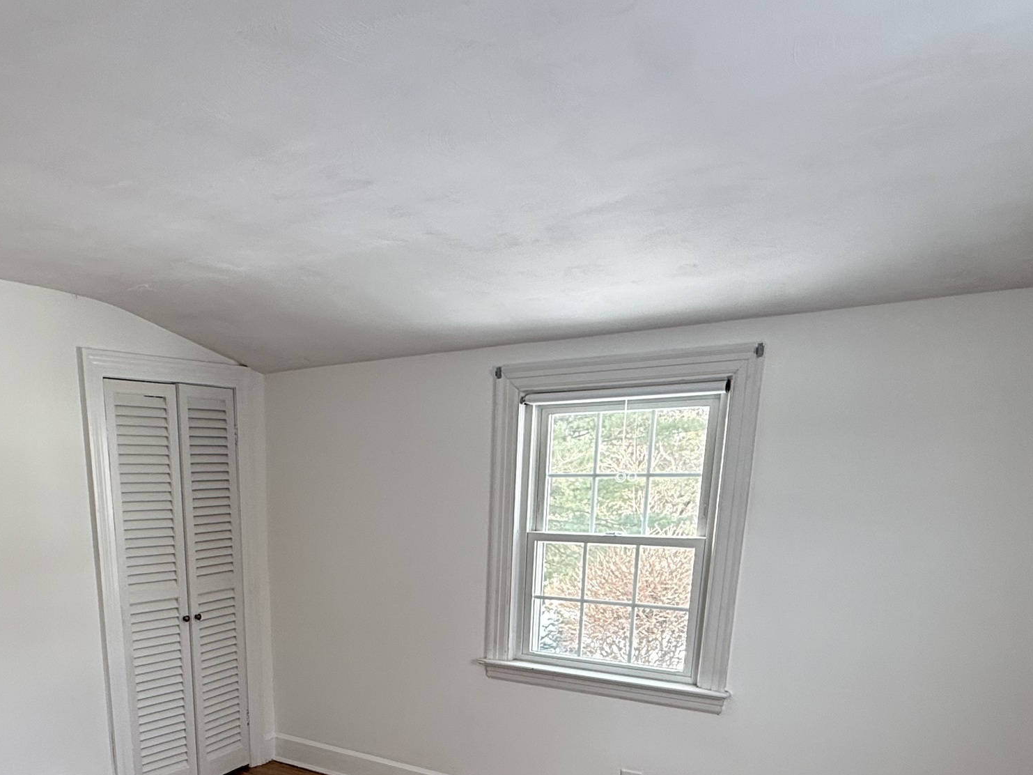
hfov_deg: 60.2
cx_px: 343
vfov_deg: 43.6
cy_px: 713
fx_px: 865
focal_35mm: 29
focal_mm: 2.22
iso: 80
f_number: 2.2
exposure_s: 1/99
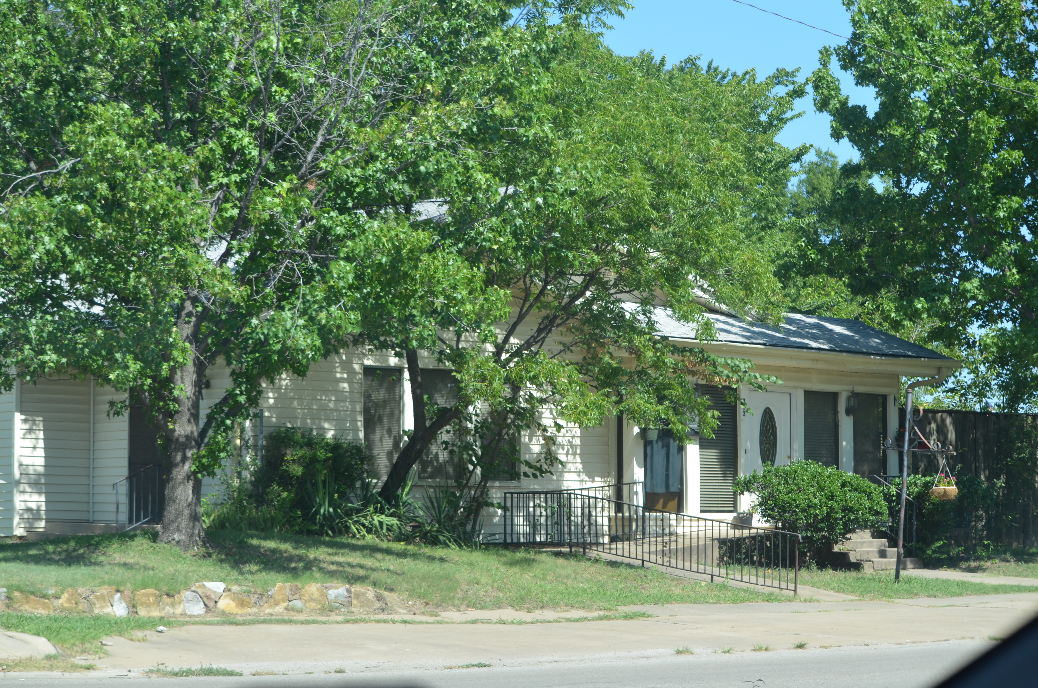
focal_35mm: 82
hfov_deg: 24.7
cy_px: 344
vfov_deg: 16.5
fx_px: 2374
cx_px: 519
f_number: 7.1
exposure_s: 1/200
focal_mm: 55
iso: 200
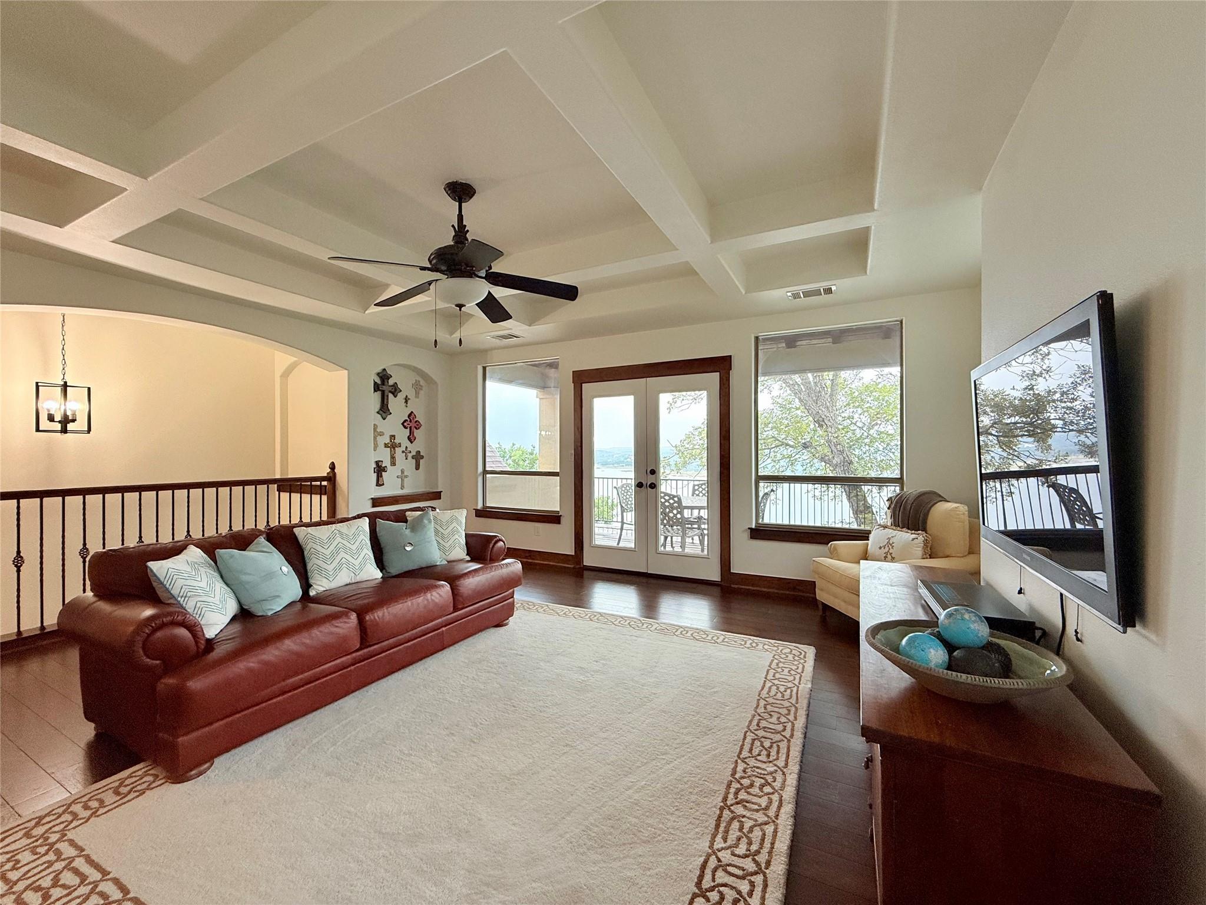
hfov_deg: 102.1
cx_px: 603
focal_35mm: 14
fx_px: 488
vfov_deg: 85.7
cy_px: 452
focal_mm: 2.22
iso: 80
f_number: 2.2
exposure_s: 1/99
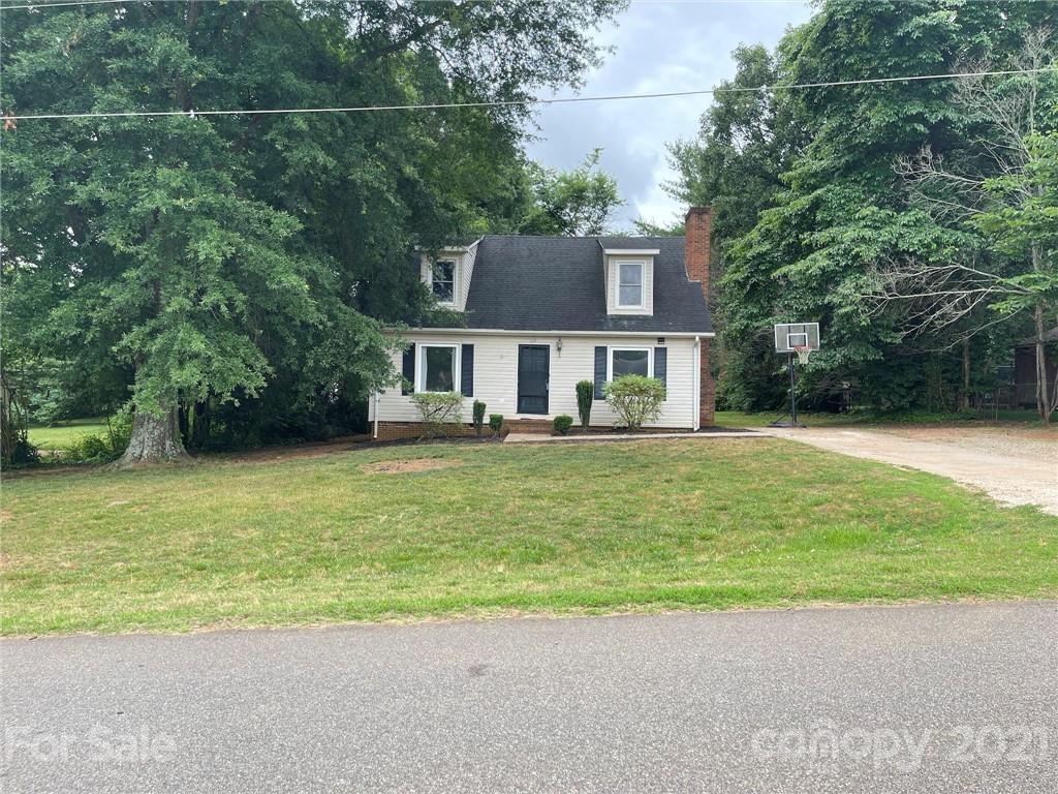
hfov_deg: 67.3
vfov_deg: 53.1
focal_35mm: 26
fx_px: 795
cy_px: 397
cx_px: 529
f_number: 1.6
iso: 32
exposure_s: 1/824
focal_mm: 5.1
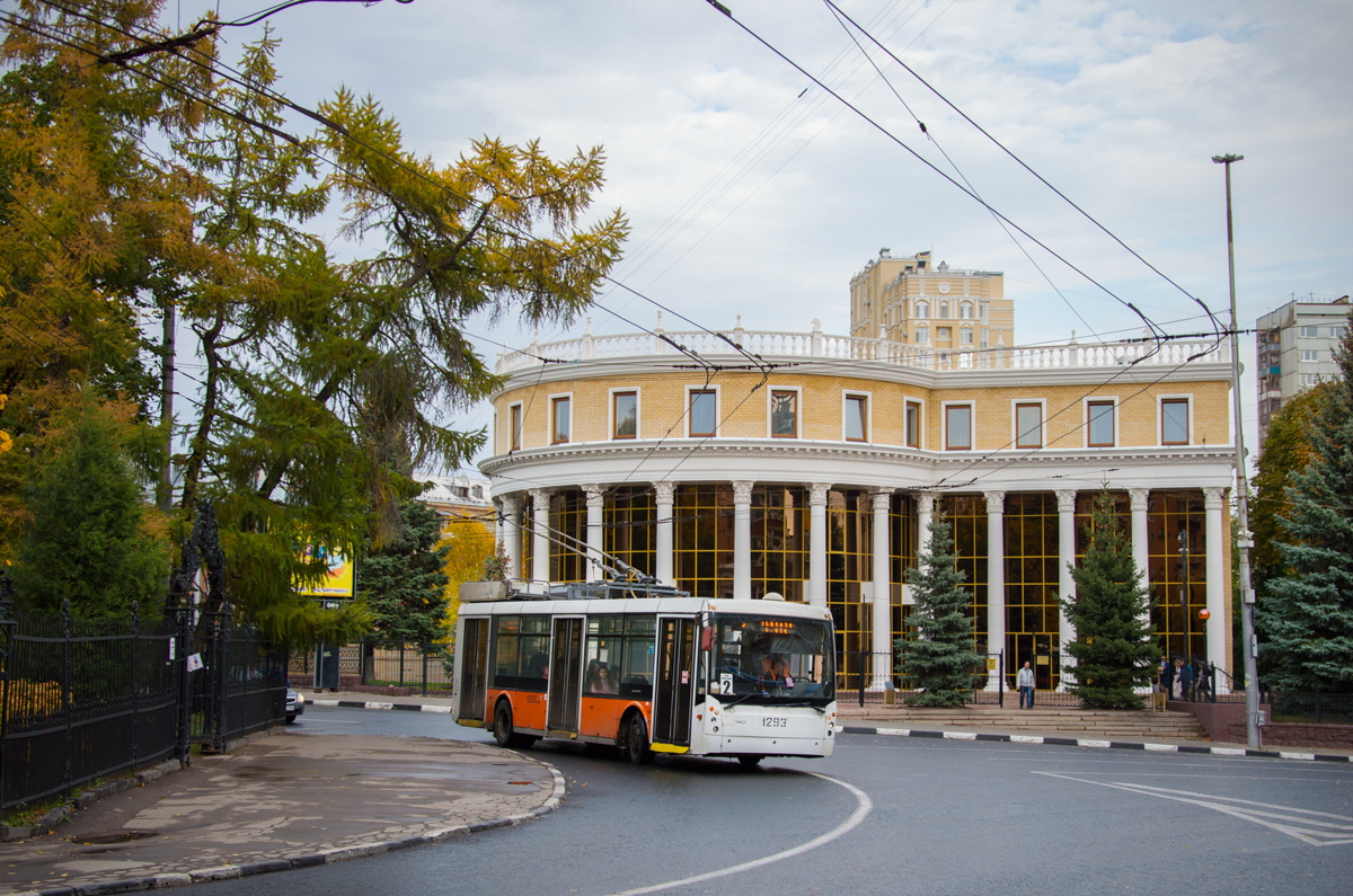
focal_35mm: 45
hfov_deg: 43.7
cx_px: 676
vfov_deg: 29.7
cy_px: 448
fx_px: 1688
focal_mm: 30
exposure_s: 1/200
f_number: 4.5
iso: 100
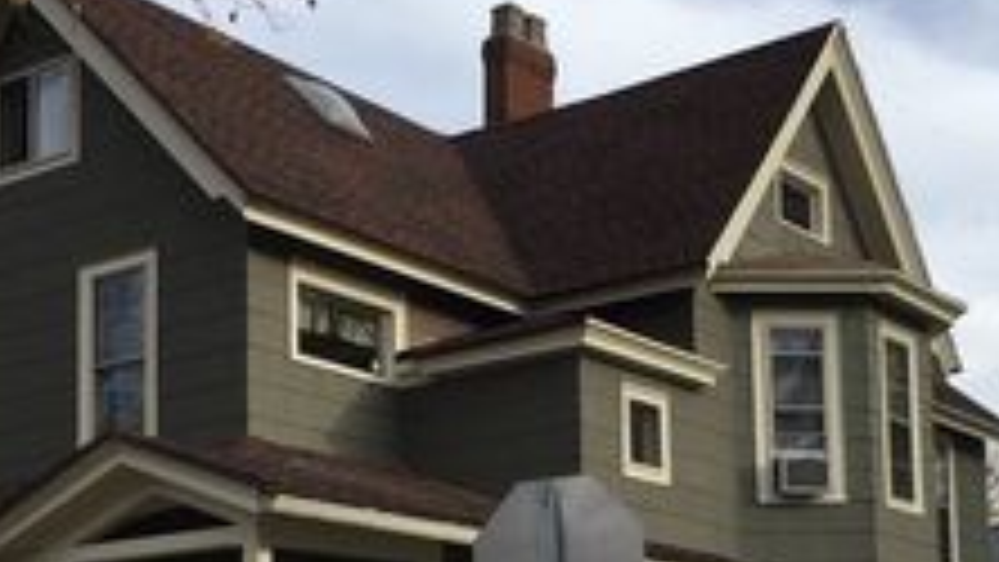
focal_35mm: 71
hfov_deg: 29.7
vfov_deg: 16.5
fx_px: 1881
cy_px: 632
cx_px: 508
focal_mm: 4.15
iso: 32
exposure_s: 1/1319
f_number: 2.2
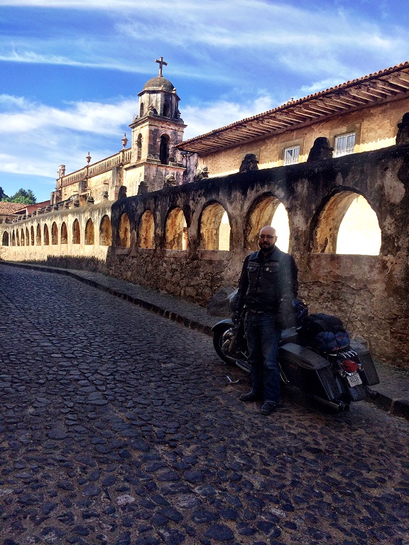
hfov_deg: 48.2
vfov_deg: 61.7
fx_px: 457
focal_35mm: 29
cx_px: 204
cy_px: 272
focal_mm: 4.15
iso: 32
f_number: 2.2
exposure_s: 1/1140
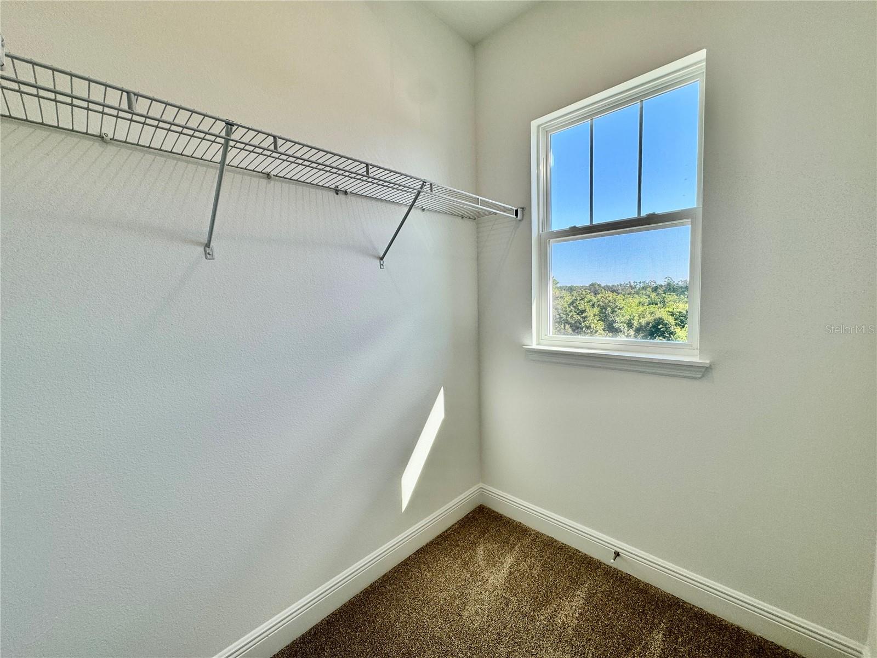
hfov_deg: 102.1
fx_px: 355
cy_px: 329
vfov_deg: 85.7
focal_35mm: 14
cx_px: 438
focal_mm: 2.22
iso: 40
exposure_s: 1/214
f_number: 2.2
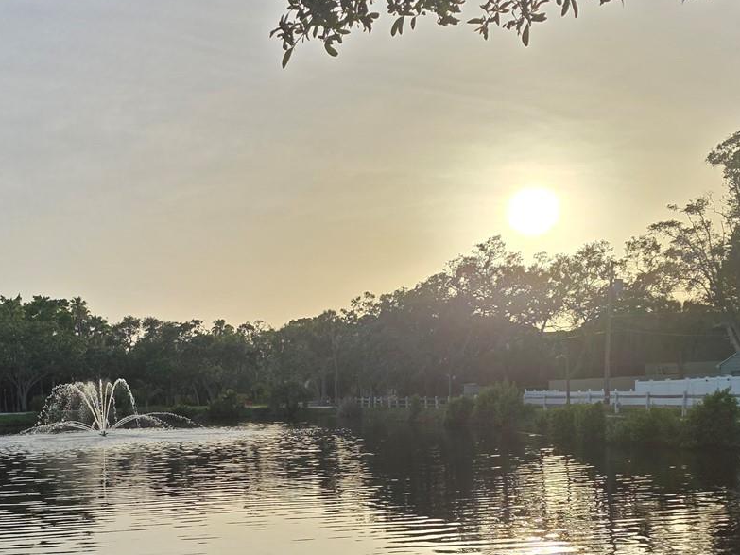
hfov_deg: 39.6
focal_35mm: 47
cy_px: 434
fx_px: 1005
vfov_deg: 30.2
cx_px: 207
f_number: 1.7
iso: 64
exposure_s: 1/7944
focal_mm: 6.3
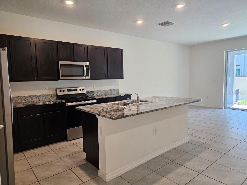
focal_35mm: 23
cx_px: 124
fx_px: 164
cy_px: 92
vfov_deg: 58.9
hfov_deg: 73.9
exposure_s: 1/120
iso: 200
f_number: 1.7
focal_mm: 6.3
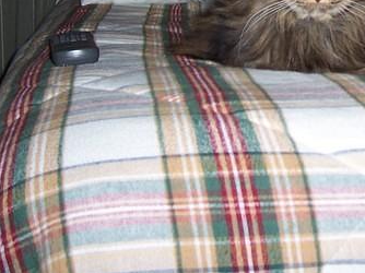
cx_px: 313
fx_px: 748
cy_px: 14
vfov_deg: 20.2
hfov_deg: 26.7
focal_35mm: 71
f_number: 2.8
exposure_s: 1/60
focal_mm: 5.6
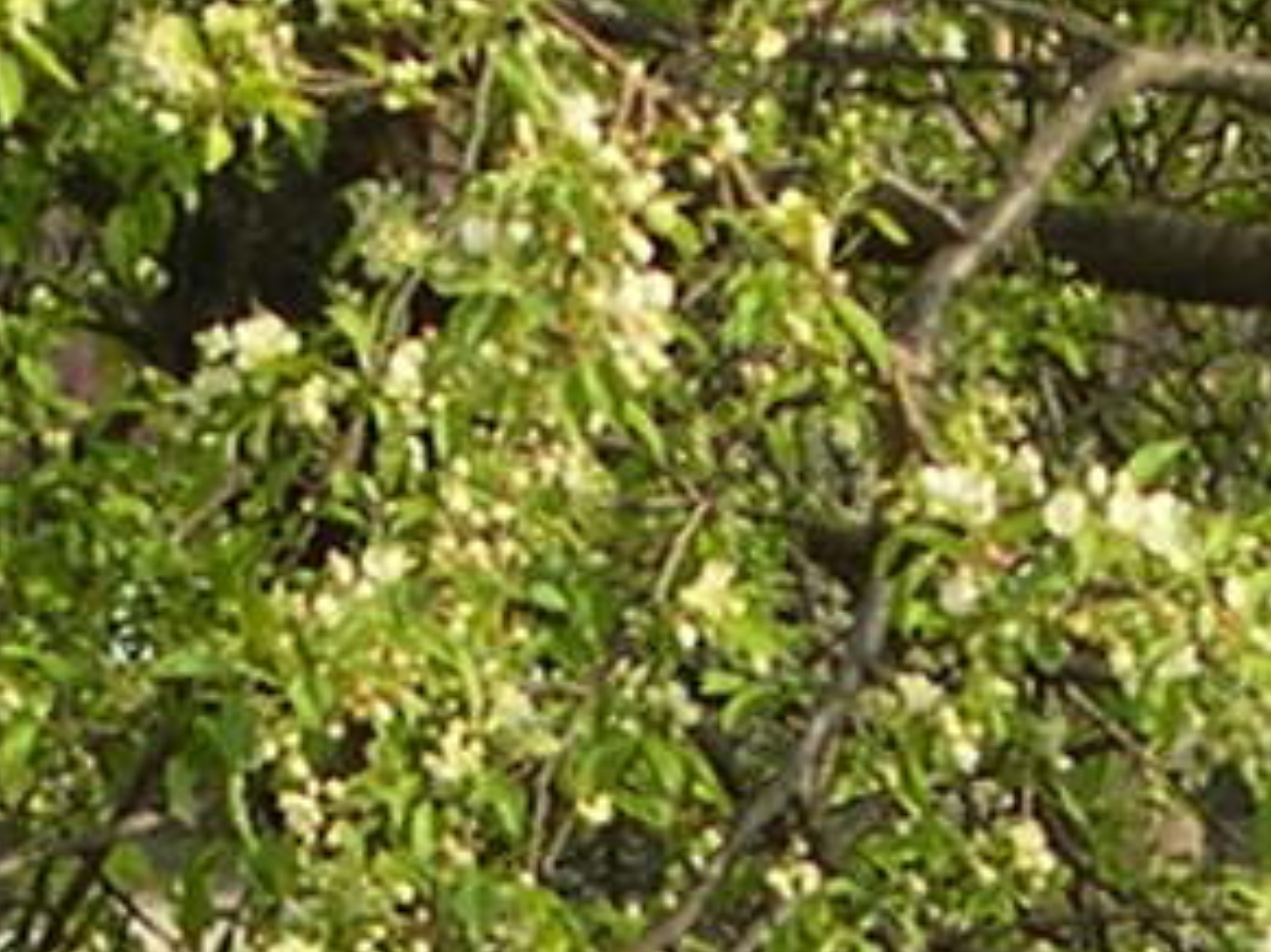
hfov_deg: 7.4
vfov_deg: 5.5
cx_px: 511
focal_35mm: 268
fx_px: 9836
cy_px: 441
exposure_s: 1/566
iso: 100
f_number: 2.8
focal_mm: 8
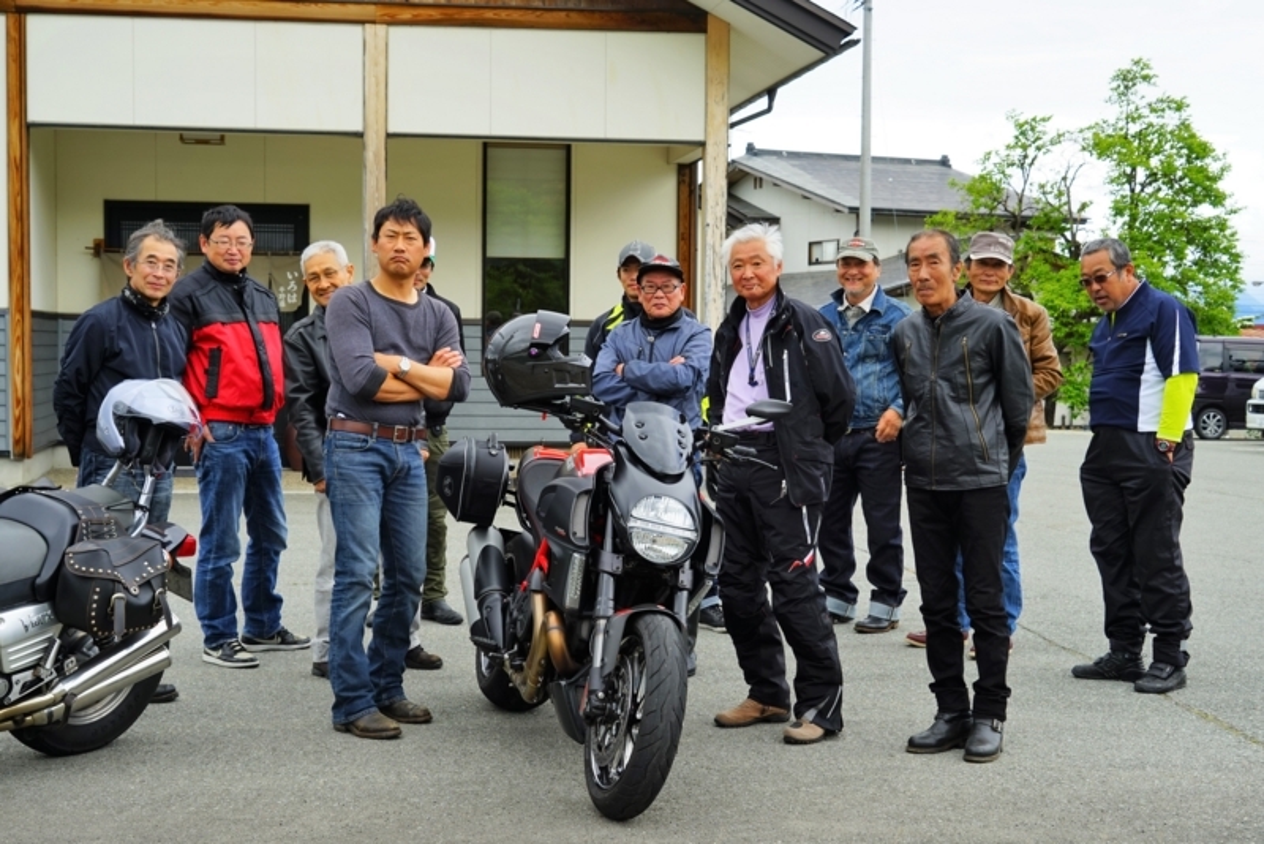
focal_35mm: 47
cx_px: 632
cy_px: 422
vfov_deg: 28.7
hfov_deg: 41.9
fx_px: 1651
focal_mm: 47
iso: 100
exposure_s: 1/100
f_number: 9
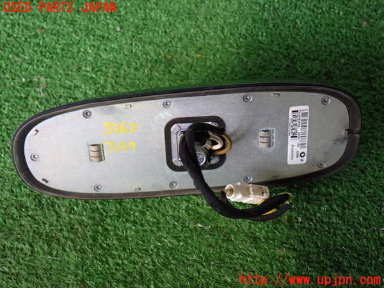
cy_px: 144
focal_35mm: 50
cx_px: 192
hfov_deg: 38.2
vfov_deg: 29.1
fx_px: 555
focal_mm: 9.01
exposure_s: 1/50
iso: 500
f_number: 3.2
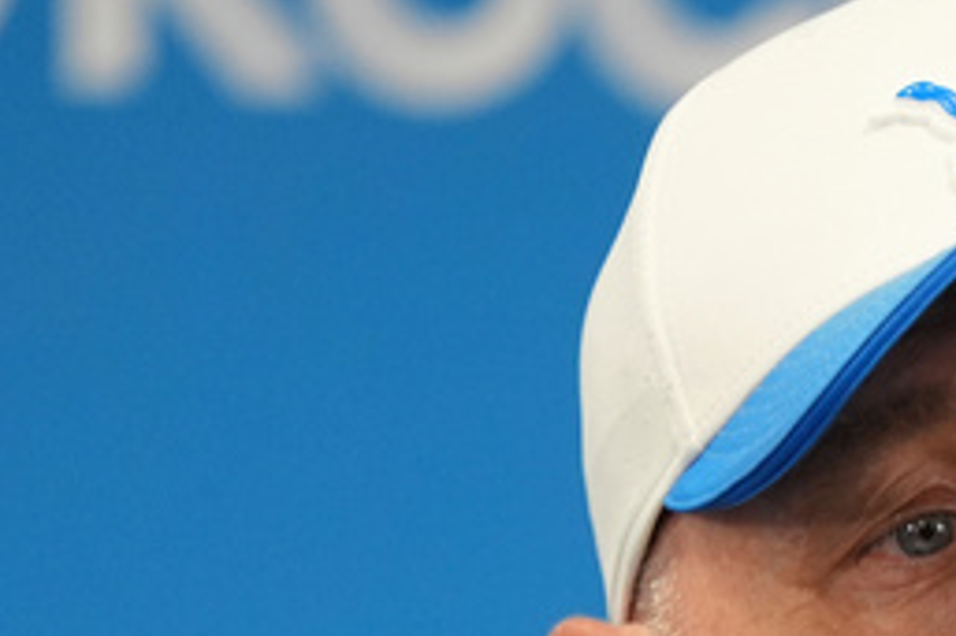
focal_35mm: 1595
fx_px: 42327
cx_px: 1518
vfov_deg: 0.9
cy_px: 1099
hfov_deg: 1.3
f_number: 2.8
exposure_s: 1/500
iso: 2500
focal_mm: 400
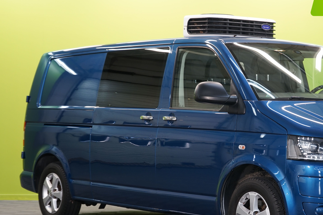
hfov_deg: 18.7
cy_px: 130
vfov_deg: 12.6
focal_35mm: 109
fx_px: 978
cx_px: 236
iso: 400
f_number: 5.6
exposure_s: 1/20
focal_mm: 68
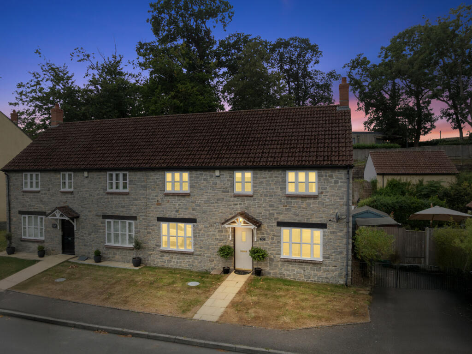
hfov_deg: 71.6
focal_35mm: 24
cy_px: 177
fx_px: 327
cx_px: 236
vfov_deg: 56.8
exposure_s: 1/640
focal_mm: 12.29
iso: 400
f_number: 2.8
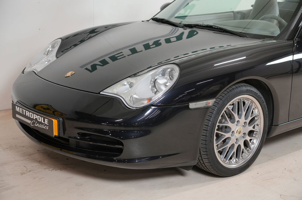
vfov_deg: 21.0
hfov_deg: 31.2
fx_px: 540
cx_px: 151
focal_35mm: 64
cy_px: 100
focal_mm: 43
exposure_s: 1/40
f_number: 3.2
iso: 400
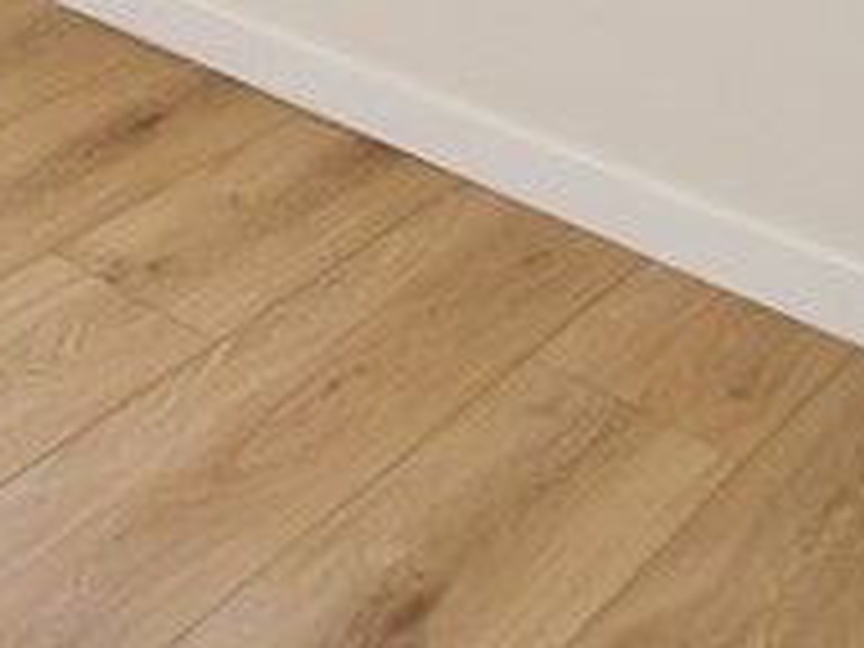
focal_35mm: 77
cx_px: -477
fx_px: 1922
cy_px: -695
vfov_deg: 15.1
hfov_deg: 21.0
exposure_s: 1/100
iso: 200
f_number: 5
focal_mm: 10
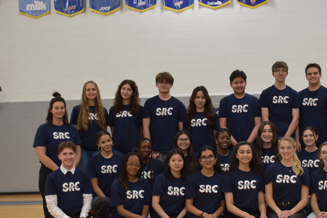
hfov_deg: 28.7
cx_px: 251
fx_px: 627
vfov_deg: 19.7
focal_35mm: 69
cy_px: 144
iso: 800
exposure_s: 1/80
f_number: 4.5
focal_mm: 22
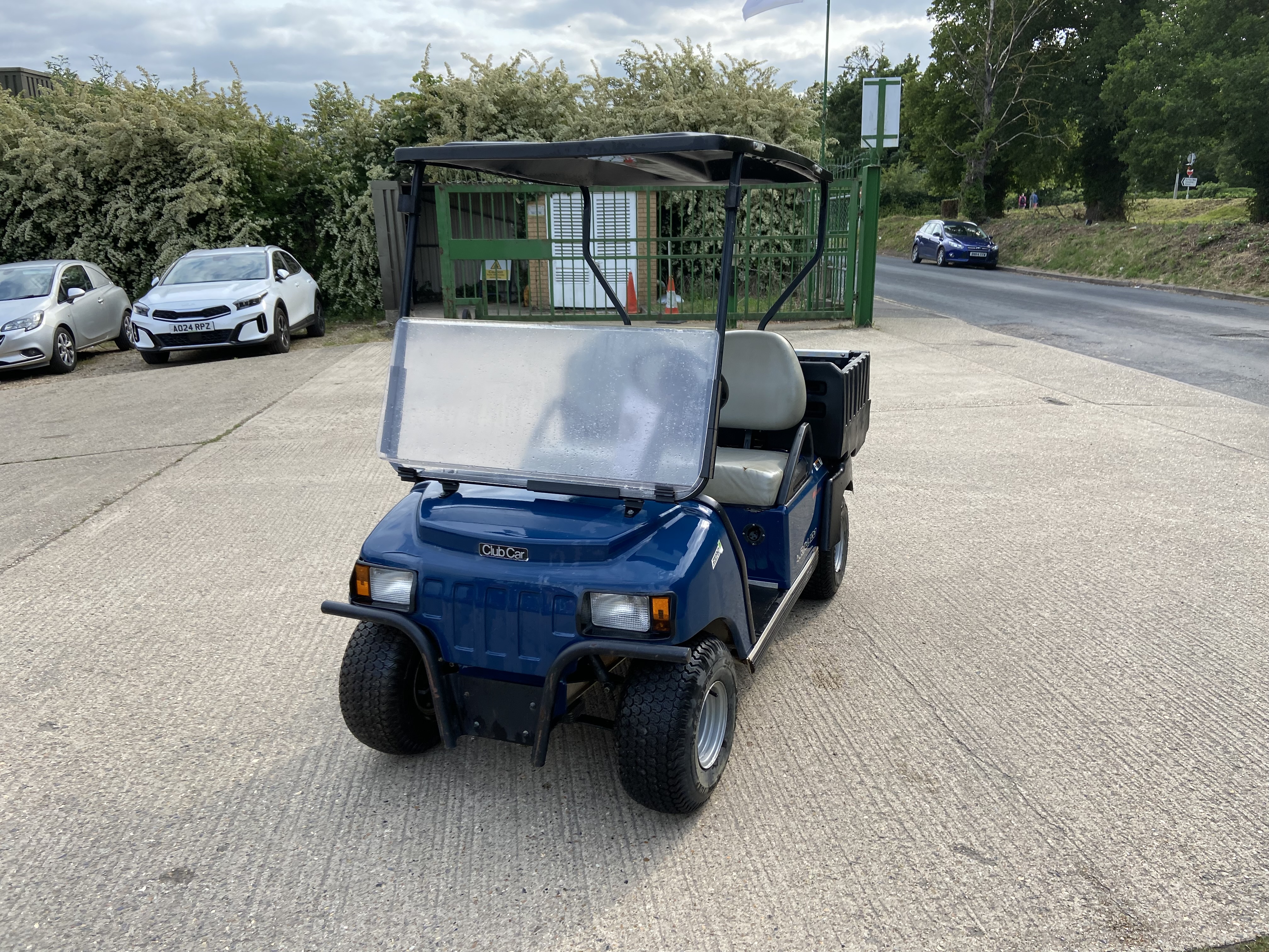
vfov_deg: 53.1
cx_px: 634
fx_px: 953
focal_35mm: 26
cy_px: 476
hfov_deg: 67.3
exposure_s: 1/1016
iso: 32
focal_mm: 4.25
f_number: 1.8
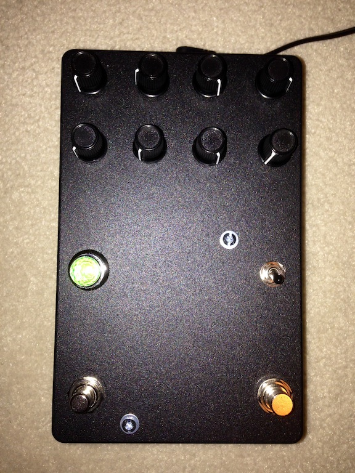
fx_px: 451
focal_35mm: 33
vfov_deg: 55.4
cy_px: 236
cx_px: 178
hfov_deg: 42.9
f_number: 2.4
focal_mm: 4.12
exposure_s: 1/40
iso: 50
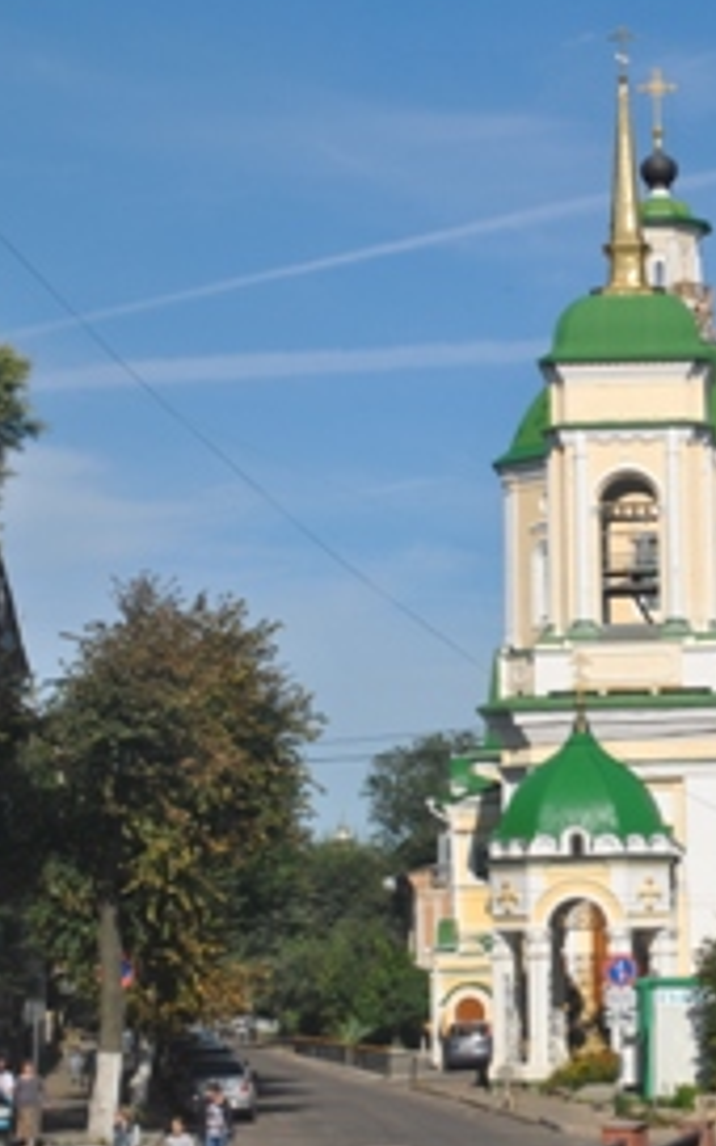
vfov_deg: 20.6
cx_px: 695
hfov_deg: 12.8
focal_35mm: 101
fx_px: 3153
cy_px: 573
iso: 100
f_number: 9
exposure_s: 1/320
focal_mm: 40
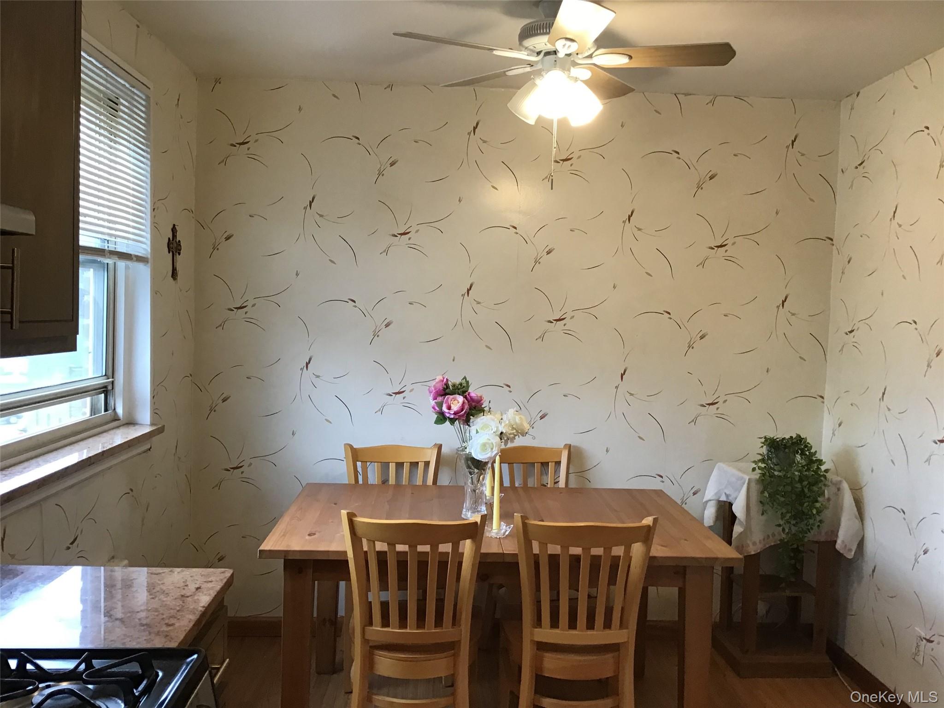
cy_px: 354
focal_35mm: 31
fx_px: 845
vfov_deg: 45.4
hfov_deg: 58.4
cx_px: 472
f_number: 2.4
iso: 64
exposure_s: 1/30
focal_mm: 3.3
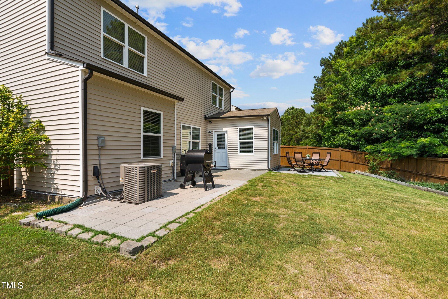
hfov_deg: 96.7
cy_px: 150
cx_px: 224
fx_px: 199
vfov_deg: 73.7
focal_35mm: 16
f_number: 6.7
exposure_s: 1/90
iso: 100
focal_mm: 16
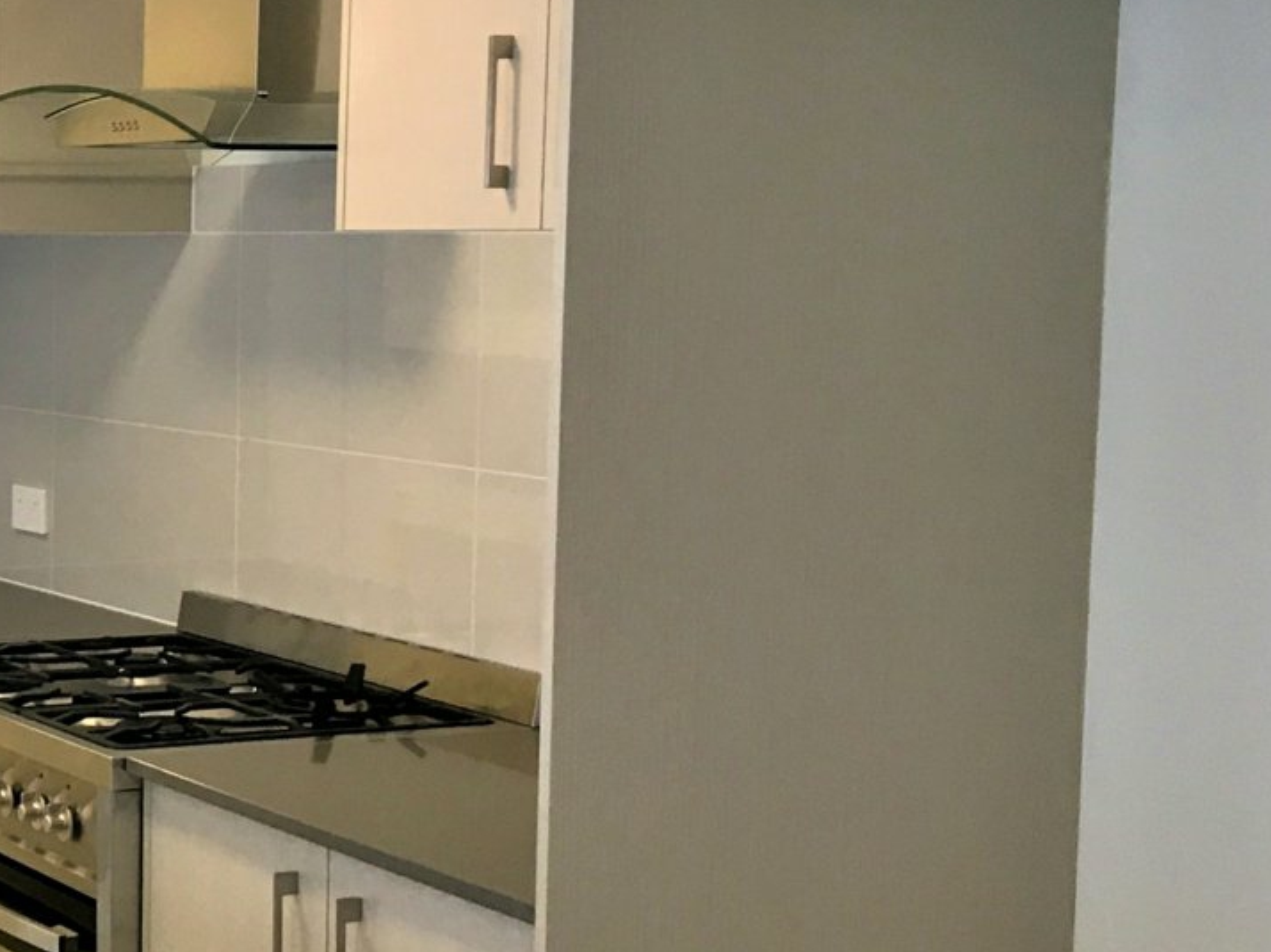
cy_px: 500
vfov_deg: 18.9
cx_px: -278
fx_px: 2863
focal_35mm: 78
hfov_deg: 22.9
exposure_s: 1/33
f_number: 2.2
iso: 40
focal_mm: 4.15
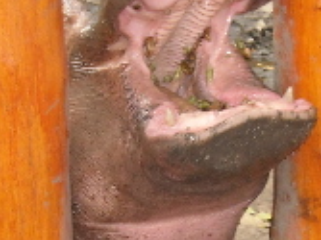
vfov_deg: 8.1
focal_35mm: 183
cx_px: 196
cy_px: 168
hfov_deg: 10.8
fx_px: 1696
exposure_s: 1/125
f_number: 3.7
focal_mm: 11.02
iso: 200
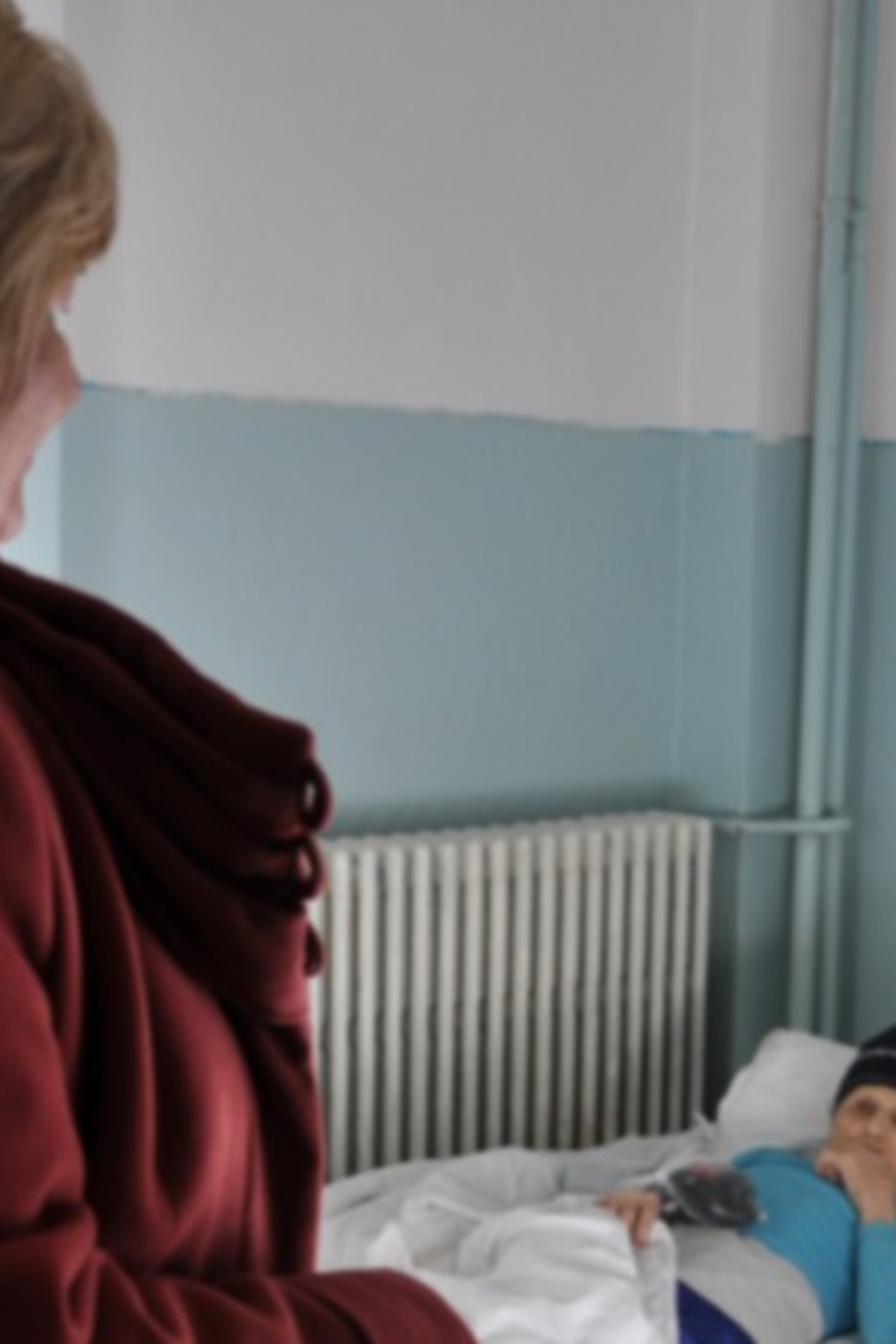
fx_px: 2501
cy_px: 1020
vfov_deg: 29.6
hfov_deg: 19.3
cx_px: 1038
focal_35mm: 67
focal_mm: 18
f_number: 5
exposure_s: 1/125
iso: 200
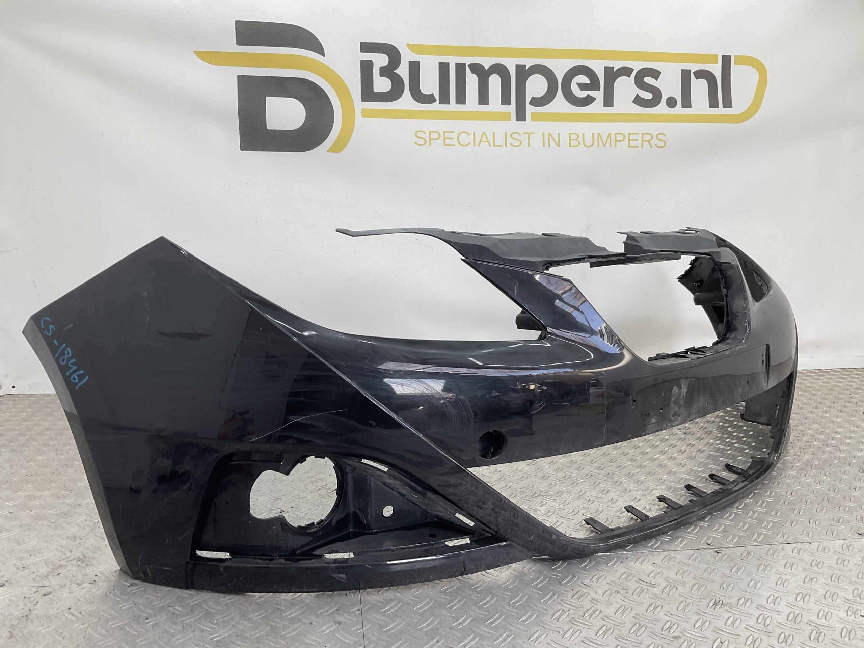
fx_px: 724
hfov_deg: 61.7
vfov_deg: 48.2
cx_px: 432
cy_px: 324
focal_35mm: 29
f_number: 1.8
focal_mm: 3
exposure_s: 1/120
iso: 20
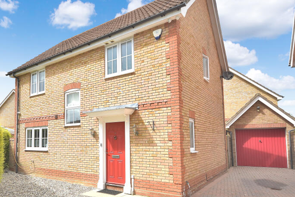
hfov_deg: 66.2
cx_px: 107
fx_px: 221
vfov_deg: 47.5
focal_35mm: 27
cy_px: 122
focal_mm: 12
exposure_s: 1/250
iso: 100
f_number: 4.5
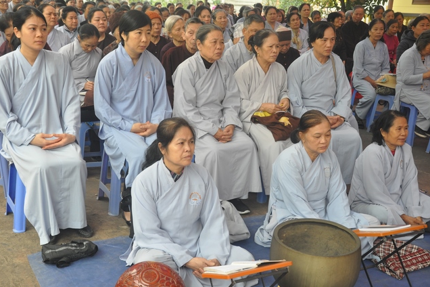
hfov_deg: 40.3
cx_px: 211
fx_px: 585
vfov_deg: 27.5
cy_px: 144
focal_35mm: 49
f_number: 6.3
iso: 800
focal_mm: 32
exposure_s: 1/160
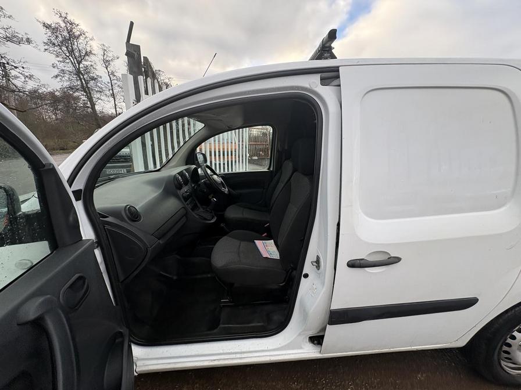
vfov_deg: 85.7
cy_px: 195
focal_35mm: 14
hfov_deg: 102.1
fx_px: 211
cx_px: 260
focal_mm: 2.22
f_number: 2.2
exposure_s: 1/238
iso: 64
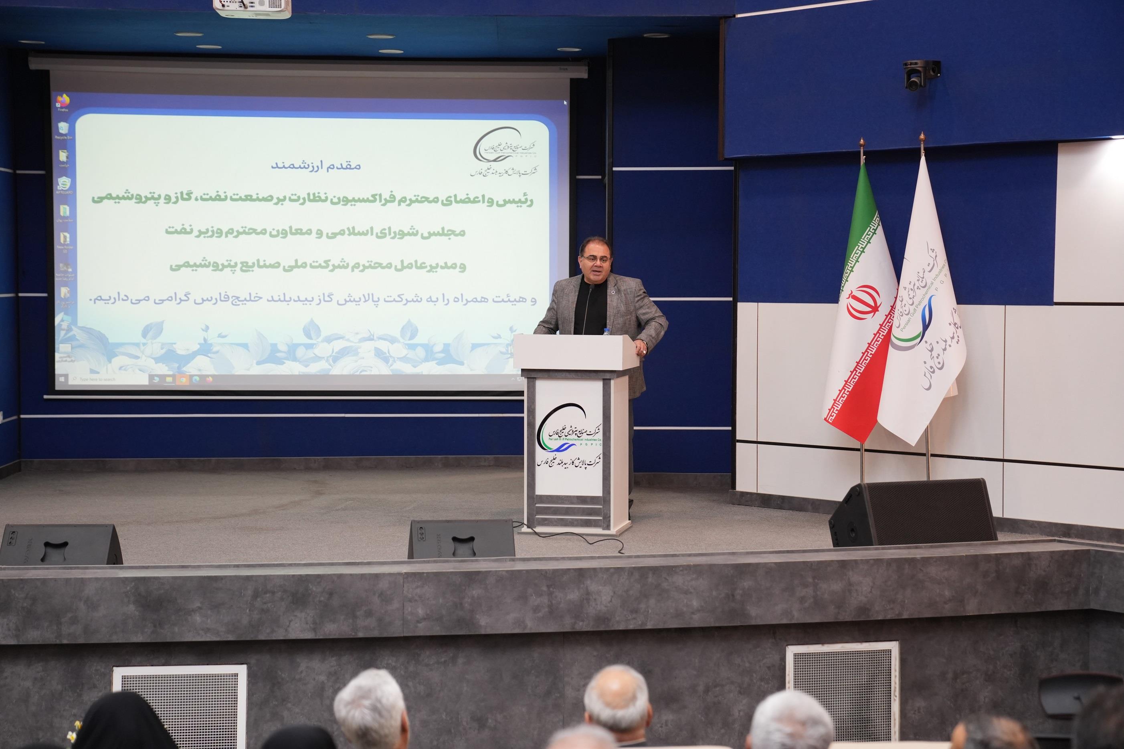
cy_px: 374
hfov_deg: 28.8
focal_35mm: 70
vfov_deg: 19.5
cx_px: 562
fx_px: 2185
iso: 1600
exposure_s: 1/160
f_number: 2.8
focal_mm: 70
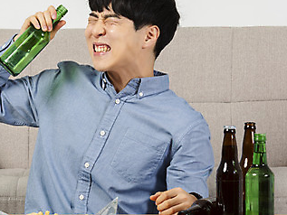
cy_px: 89
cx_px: 58
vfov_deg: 6.5
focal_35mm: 227
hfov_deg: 8.7
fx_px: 1883
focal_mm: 125
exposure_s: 1/125
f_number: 11
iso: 100
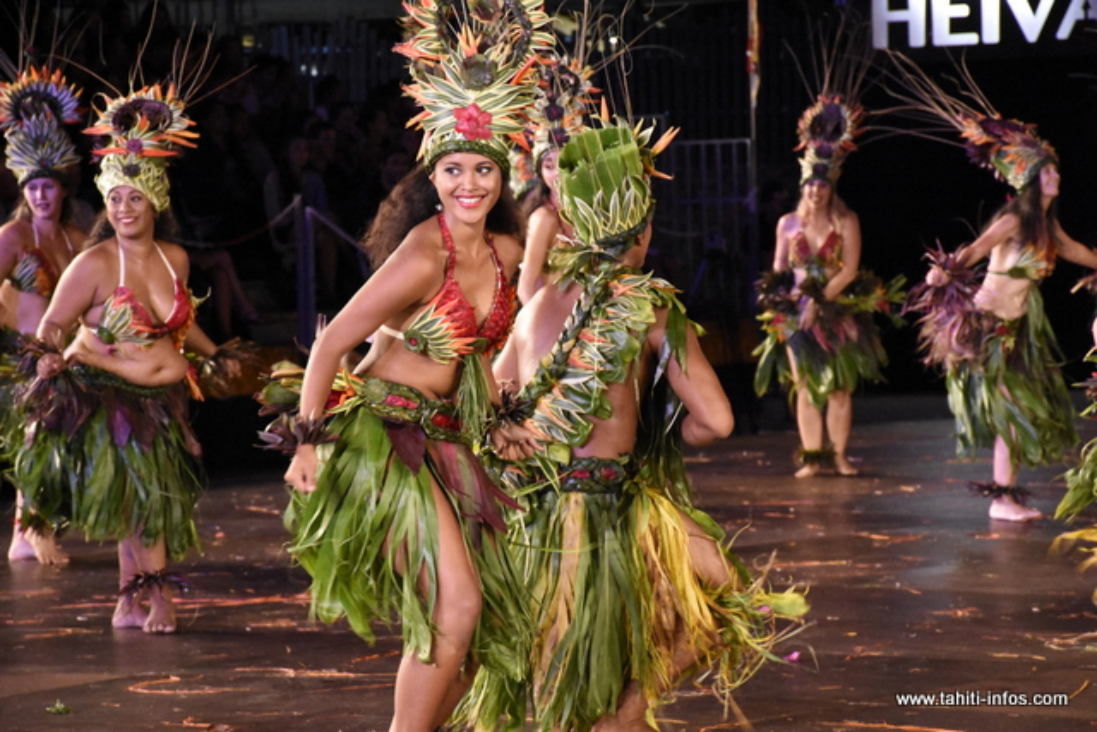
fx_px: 4800
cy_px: 366
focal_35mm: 158
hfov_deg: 13.0
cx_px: 548
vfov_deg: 8.7
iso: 9000
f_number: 7.1
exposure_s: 1/160
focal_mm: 105
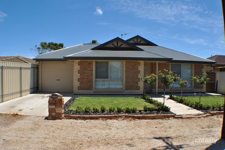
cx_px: 112
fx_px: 206
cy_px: 75
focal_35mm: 33
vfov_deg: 39.9
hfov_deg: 57.2
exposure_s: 1/250
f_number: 8
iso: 100
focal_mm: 22
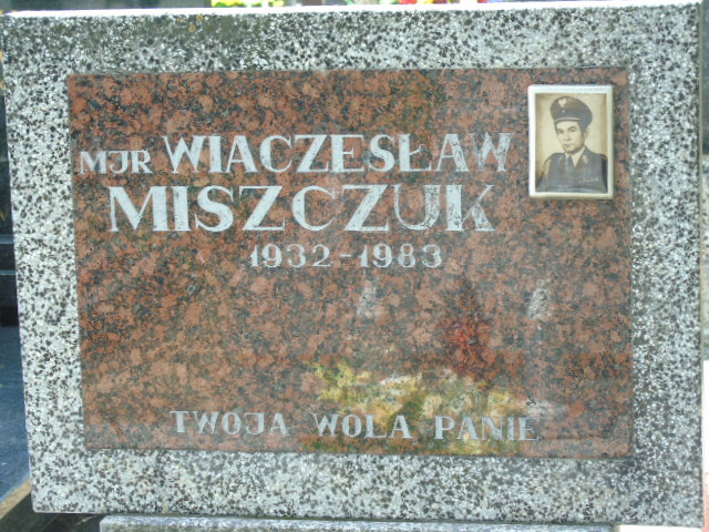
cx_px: 354
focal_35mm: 108
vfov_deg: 13.7
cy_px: 266
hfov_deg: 18.2
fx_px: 2212
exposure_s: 1/60
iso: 80
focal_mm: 19
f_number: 4.4
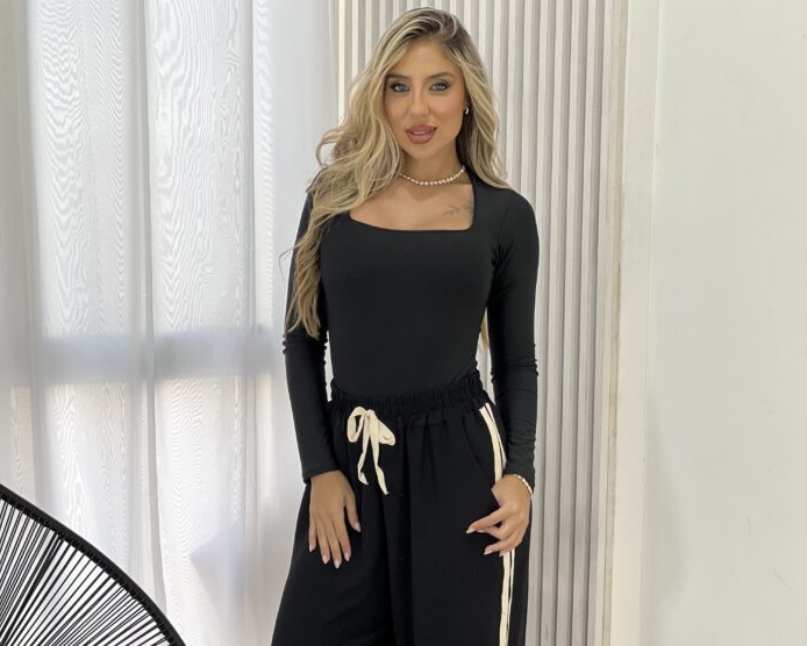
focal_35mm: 101
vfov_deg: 15.2
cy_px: 523
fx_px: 2414
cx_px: 402
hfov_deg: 19.0
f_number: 2.8
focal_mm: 9
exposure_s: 1/120
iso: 80
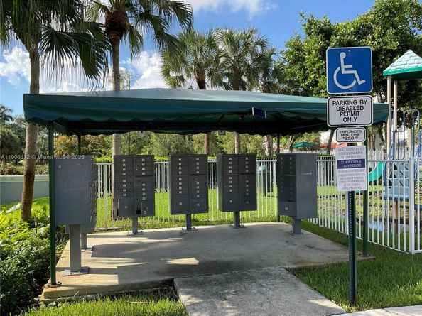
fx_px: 353
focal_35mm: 29
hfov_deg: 61.7
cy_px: 158
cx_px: 211
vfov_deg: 48.2
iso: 16
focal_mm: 3
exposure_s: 1/691
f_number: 1.8
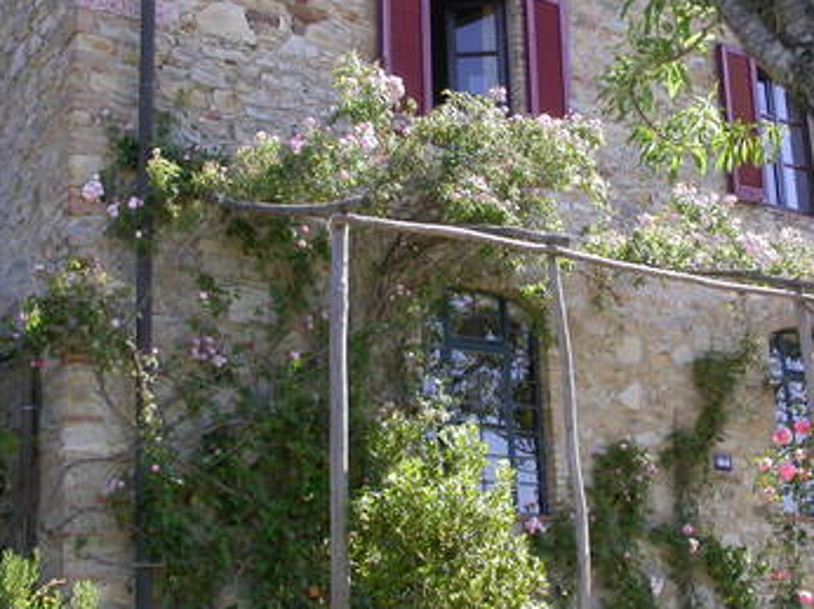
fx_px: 1386
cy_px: 292
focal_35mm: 59
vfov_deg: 24.8
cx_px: 463
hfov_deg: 32.7
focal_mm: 10.7
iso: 100
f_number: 4.2
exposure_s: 1/219
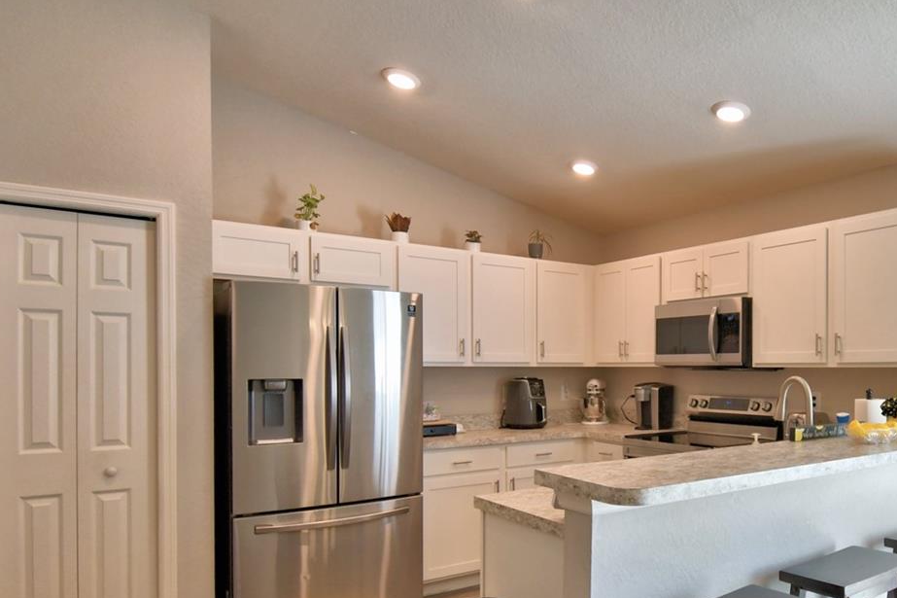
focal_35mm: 26
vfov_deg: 49.1
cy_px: 374
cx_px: 638
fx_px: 648
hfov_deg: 66.4
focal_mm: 10
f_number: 4.5
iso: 400
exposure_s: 1/125
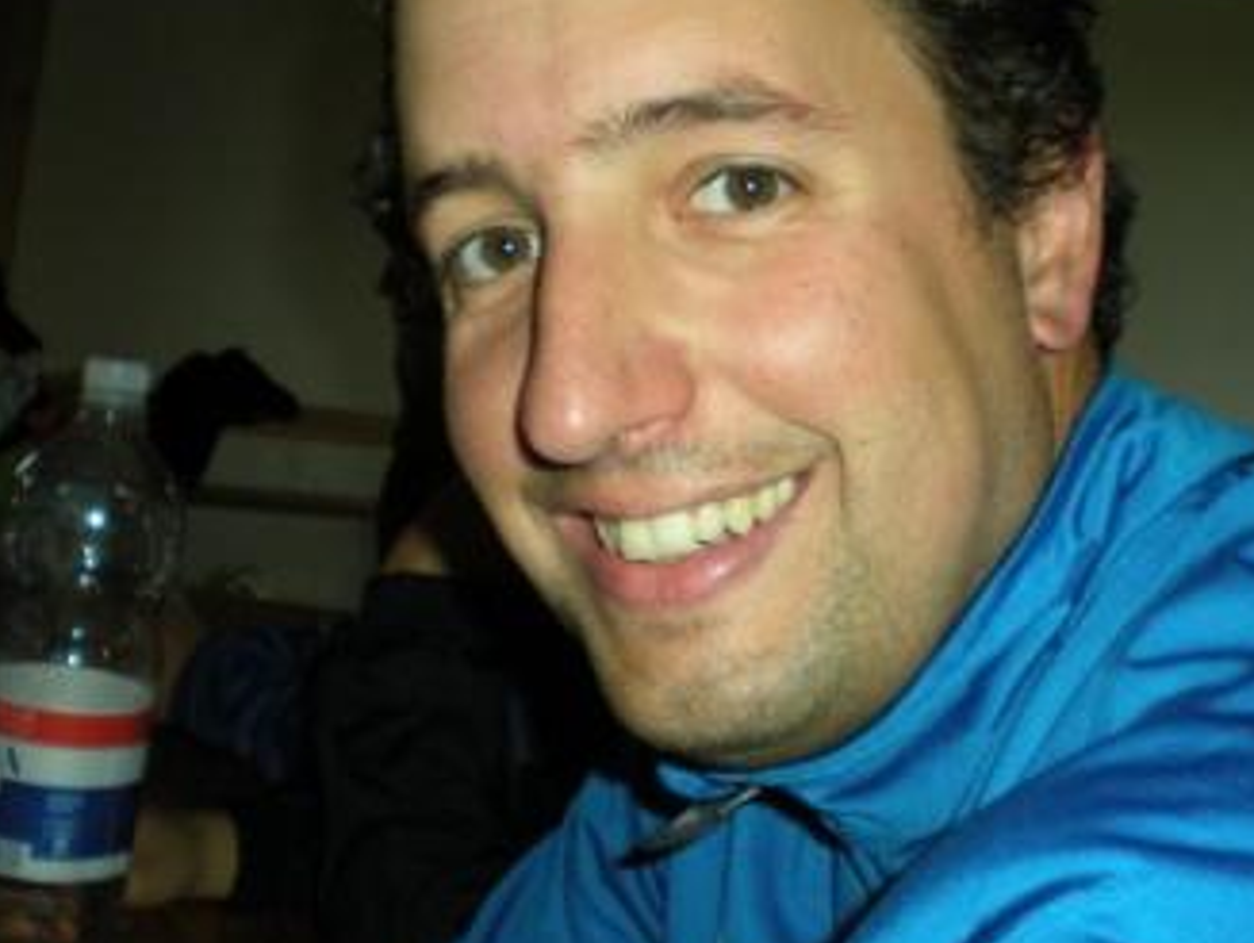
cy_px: 349
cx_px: 686
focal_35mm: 52
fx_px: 1886
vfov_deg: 28.0
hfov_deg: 36.8
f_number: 3.1
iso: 64
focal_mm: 6.3
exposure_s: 1/60
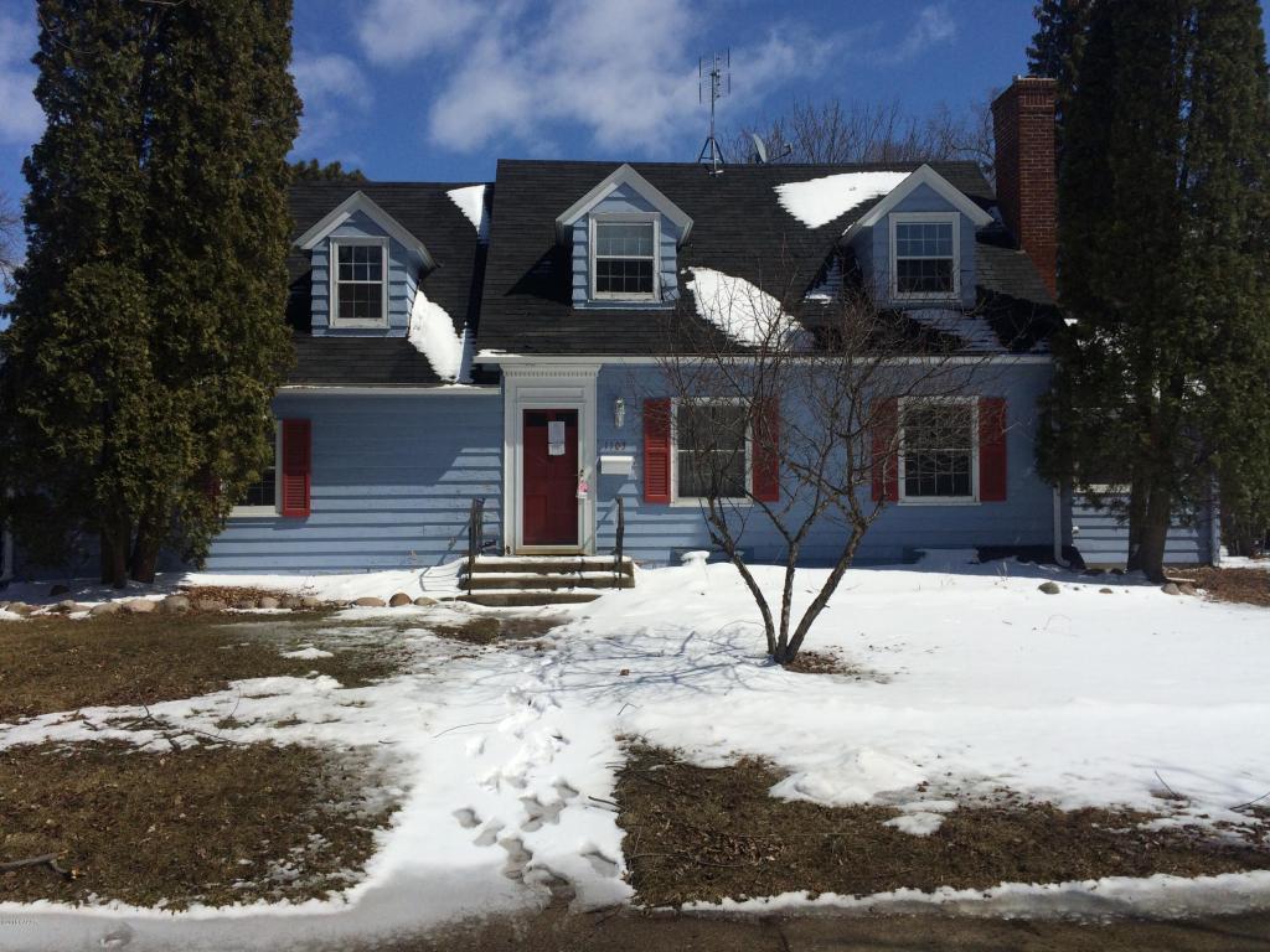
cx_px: 635
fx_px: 1064
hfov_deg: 61.7
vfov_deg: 48.2
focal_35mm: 29
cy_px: 476
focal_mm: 4.15
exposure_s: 1/8264
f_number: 2.2
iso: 40
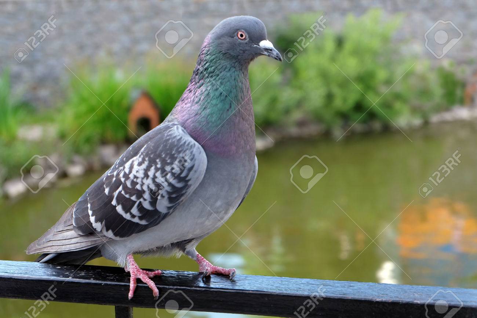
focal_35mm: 75
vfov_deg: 18.2
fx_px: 993
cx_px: 238
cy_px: 159
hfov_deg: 27.0
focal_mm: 50
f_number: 5.6
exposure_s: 1/90
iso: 200
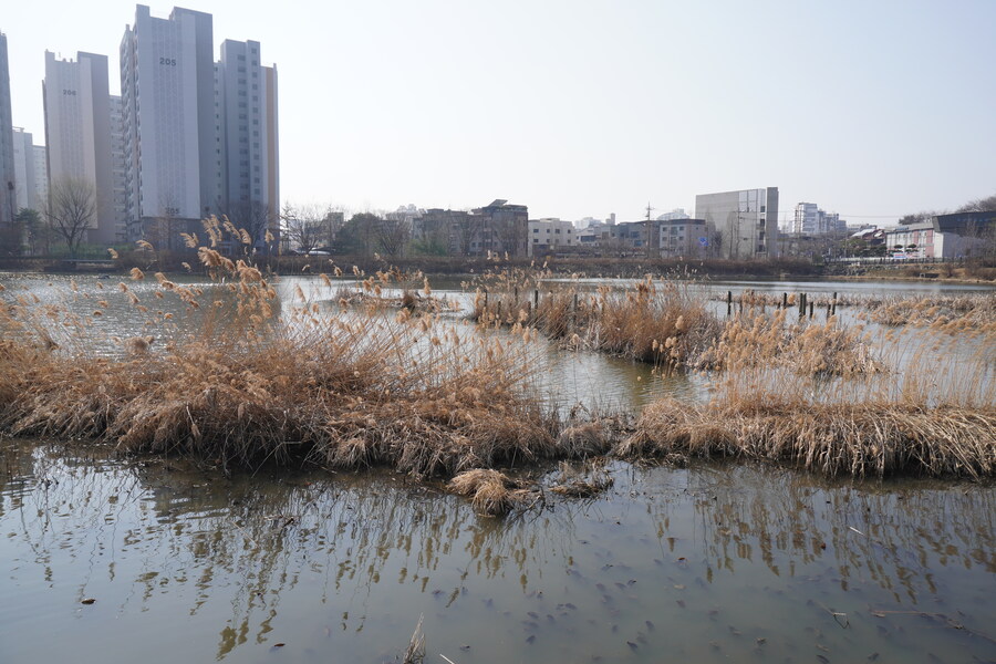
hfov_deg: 73.7
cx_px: 498
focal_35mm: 24
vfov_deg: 53.1
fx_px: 664
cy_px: 332
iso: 100
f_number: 8
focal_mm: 16
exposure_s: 1/250
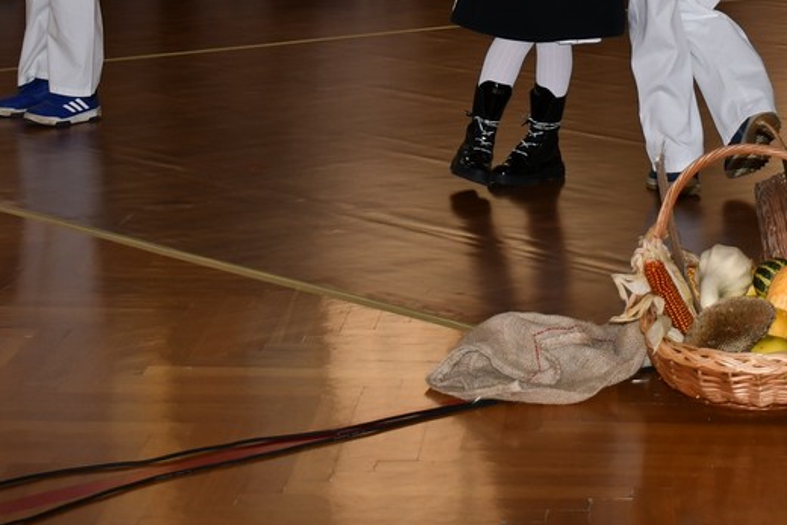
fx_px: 2624
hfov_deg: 17.0
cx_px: 545
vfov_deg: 11.1
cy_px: -225
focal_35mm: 120
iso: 180
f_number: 3.8
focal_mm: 26
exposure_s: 1/250
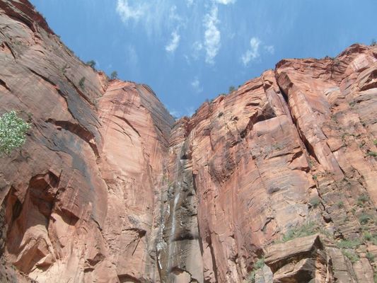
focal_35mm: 35
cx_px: 188
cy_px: 142
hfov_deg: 52.6
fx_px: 381
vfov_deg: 40.7
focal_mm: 5.8
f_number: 7.1
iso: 80
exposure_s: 1/250
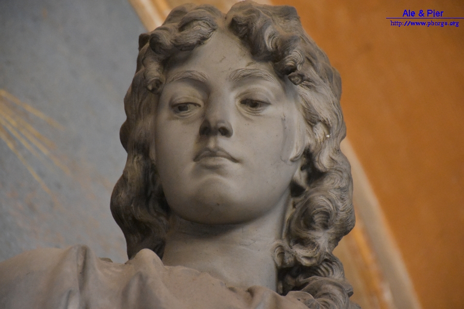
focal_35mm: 195
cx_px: 232
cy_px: 154
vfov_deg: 7.0
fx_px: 2513
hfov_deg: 10.5
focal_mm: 130
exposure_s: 1/250
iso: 8000
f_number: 5.6
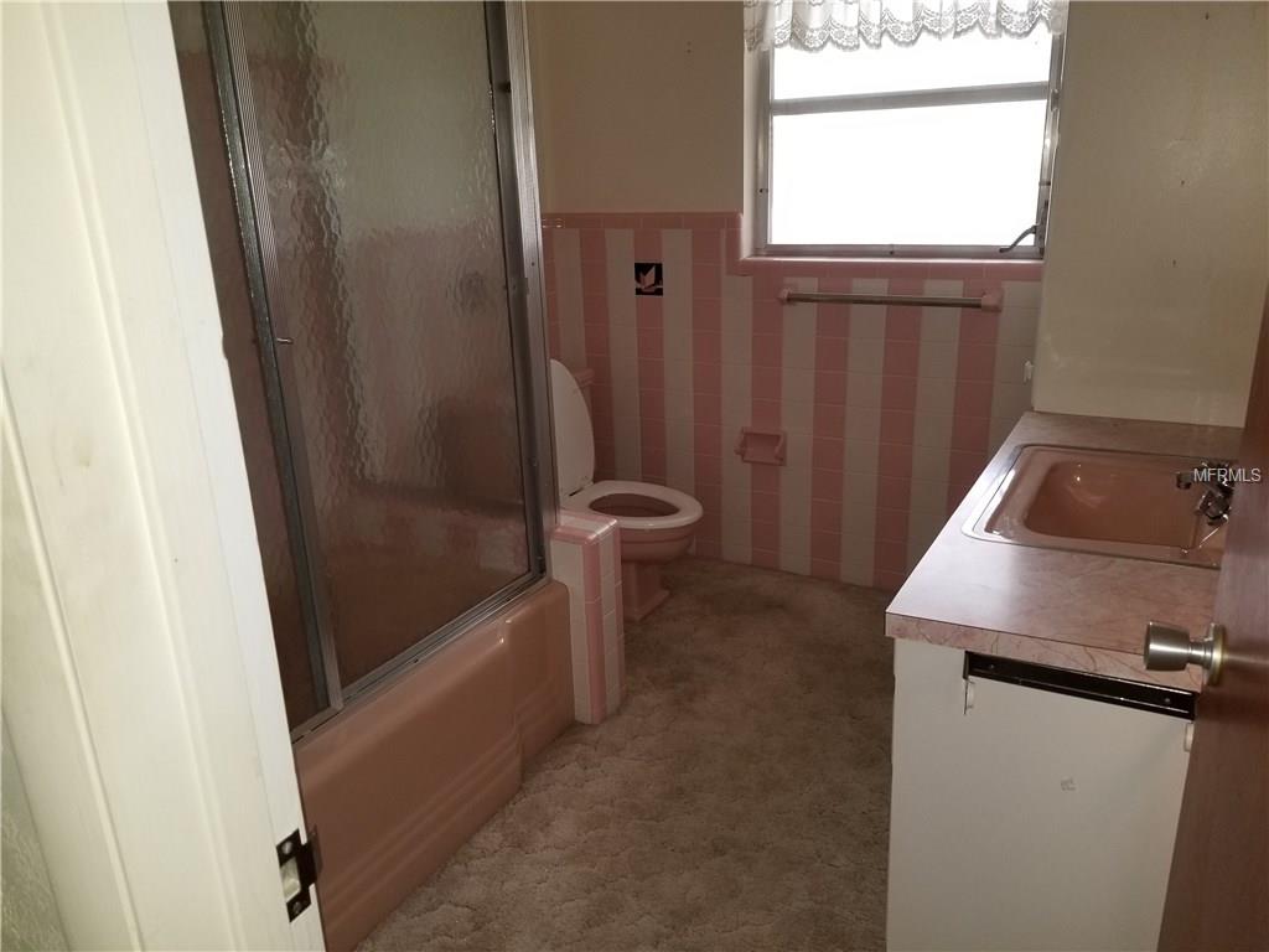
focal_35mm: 26
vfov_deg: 53.1
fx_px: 953
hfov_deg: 67.3
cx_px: 634
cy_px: 476
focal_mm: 4.3
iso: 100
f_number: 1.7
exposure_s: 1/24
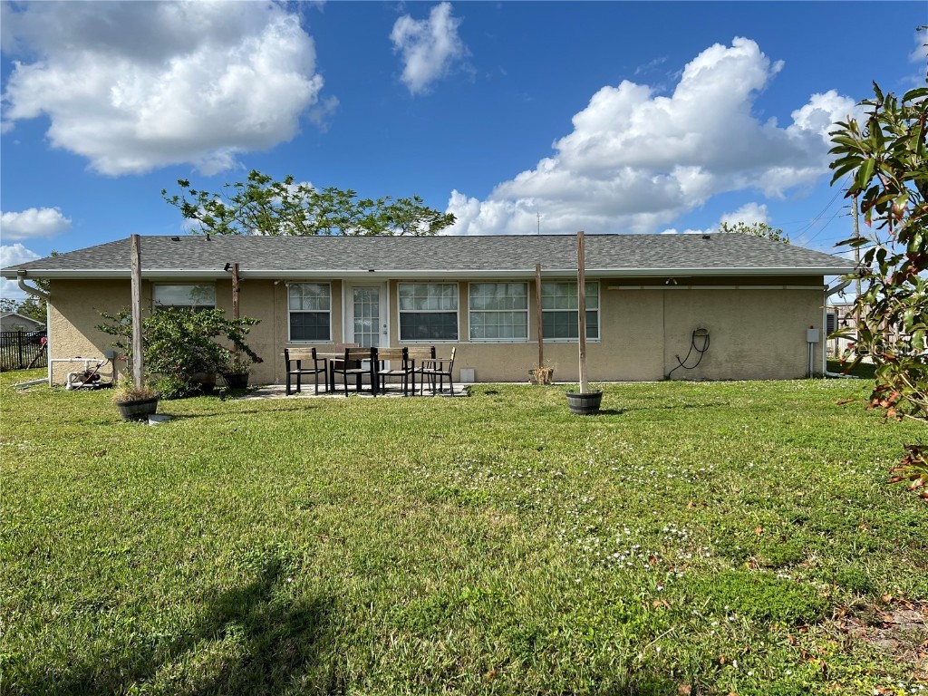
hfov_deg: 67.3
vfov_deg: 53.1
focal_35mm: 26
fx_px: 697
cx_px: 464
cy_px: 348
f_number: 1.5
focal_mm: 5.7
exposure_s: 1/5319
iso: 50
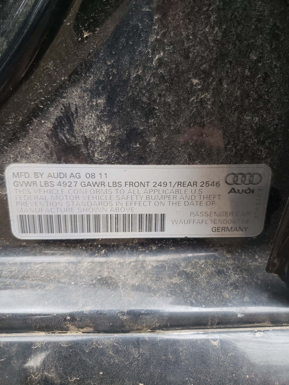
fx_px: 289
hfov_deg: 53.1
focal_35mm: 26
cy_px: 192
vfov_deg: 67.3
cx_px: 144
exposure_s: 1/100
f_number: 1.5
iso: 62
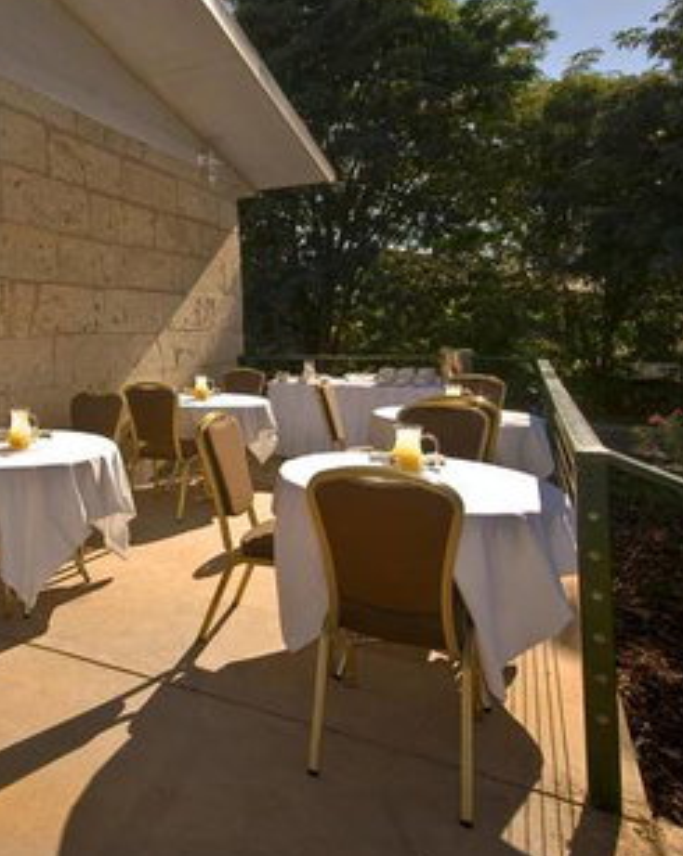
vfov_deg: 75.1
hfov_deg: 56.7
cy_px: 425
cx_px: 103
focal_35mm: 22
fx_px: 557
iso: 100
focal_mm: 10
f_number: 11
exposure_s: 1/80
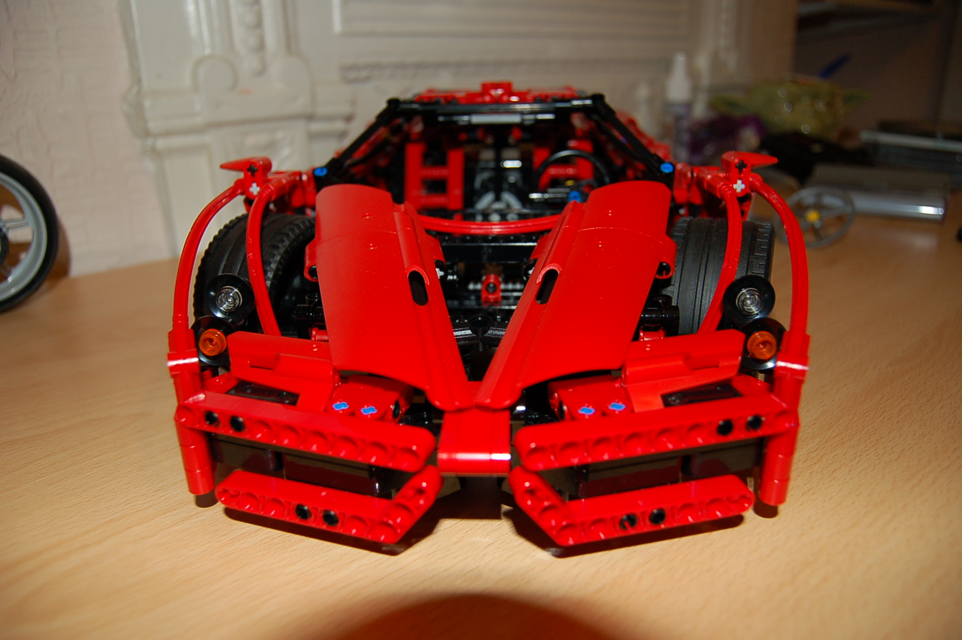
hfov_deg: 67.4
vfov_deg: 47.8
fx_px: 721
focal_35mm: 27
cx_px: 481
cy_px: 320
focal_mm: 18
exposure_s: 1/60
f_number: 3.5
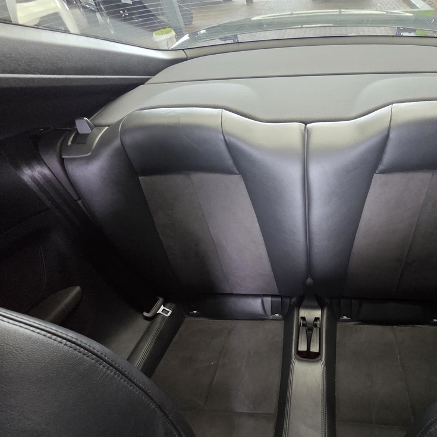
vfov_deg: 87.4
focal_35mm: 16
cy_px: 223
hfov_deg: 83.3
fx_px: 229
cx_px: 303
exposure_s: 1/33.3
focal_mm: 2.2
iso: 1250
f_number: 2.2
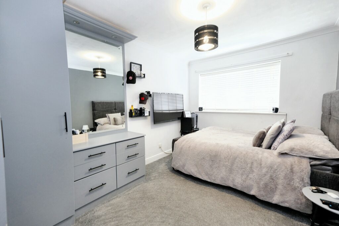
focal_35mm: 15
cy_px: 113
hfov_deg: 100.4
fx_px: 141
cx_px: 170
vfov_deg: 77.3
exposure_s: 1/10
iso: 800
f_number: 4
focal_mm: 10
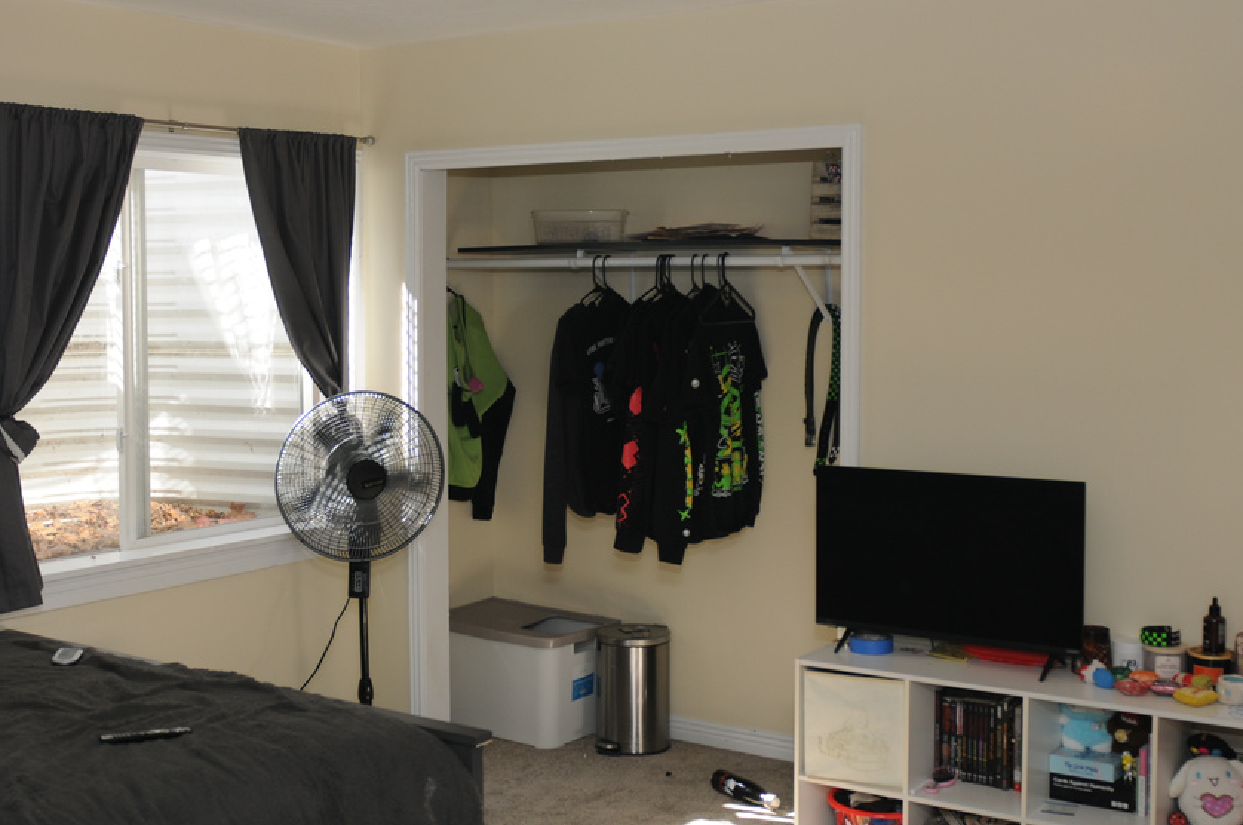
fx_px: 1517
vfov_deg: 30.4
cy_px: 355
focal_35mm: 44
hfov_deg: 44.6
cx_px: 620
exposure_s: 1/250
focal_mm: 24
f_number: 3.2
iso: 200
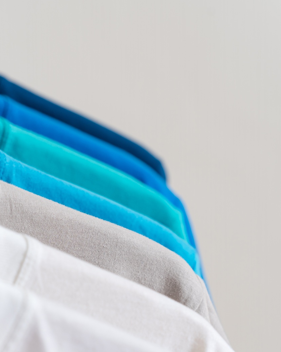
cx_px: 41
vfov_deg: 11.2
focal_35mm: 172
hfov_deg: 9.0
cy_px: 213
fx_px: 1789
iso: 100
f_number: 5.6
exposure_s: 1/250
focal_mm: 100
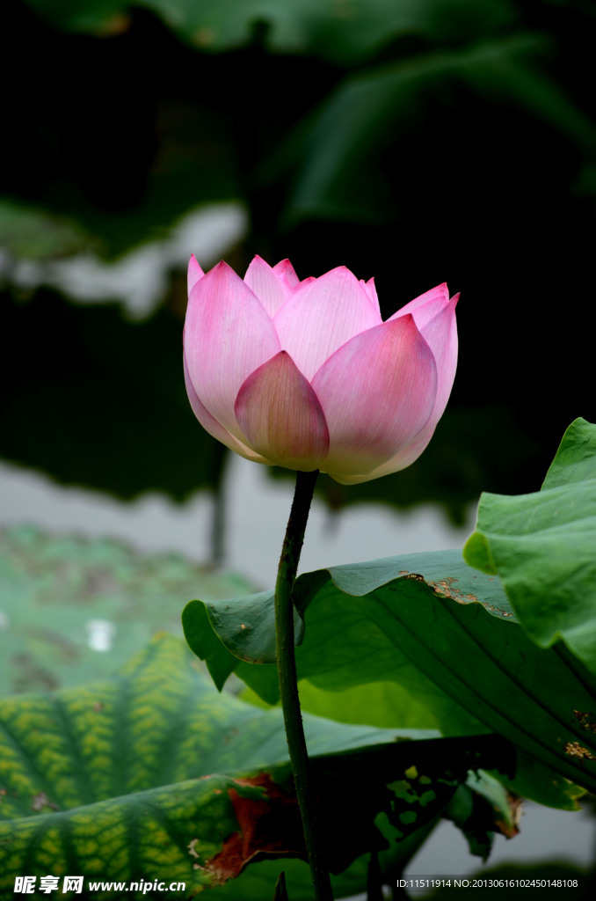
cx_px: 298
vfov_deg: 6.9
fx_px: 7485
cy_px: 450
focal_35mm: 300
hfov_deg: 4.6
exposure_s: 1/160
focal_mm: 200
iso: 100
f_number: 6.3
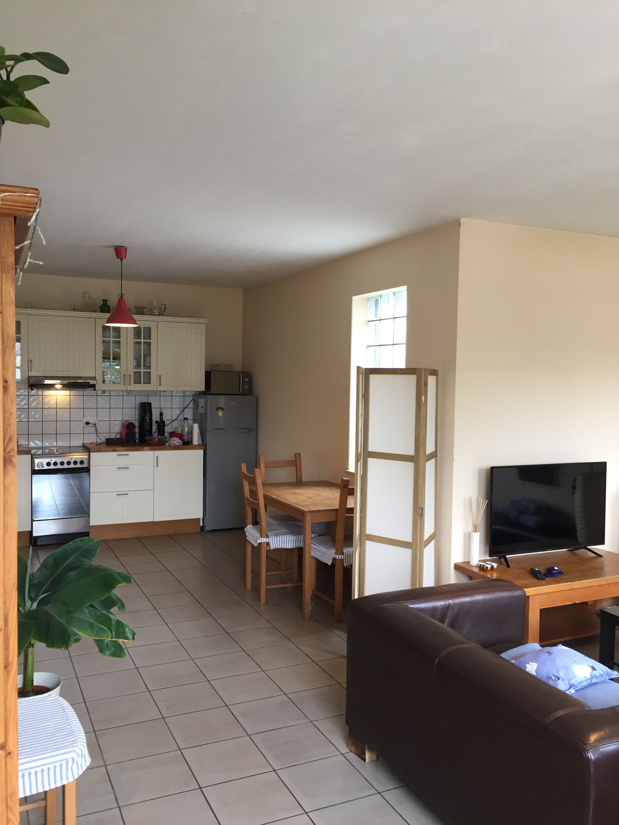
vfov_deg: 61.7
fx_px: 691
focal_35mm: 29
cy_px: 412
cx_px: 310
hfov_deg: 48.2
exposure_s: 1/33
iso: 50
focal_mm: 4.15
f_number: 2.2
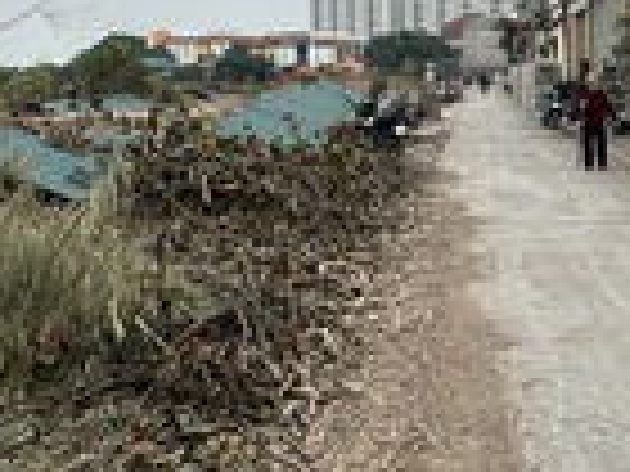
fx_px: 728
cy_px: 45
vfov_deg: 34.0
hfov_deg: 46.2
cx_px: 414
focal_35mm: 40
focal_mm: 2.22
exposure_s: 1/932
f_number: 2.2
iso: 40
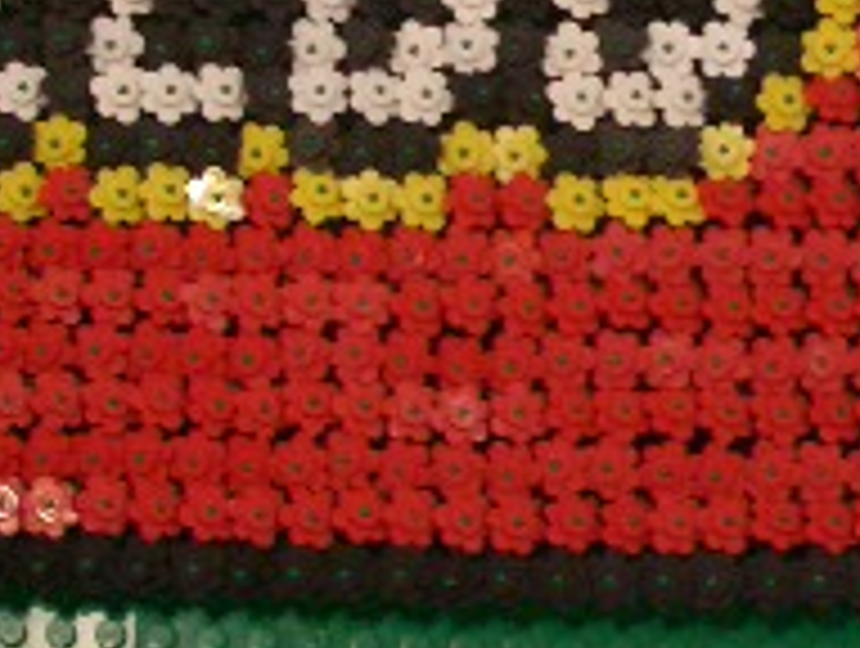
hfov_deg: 16.8
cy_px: 40
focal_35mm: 117
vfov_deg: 12.6
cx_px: 414
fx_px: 2912
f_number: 2.6
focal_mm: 5.8
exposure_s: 1/60
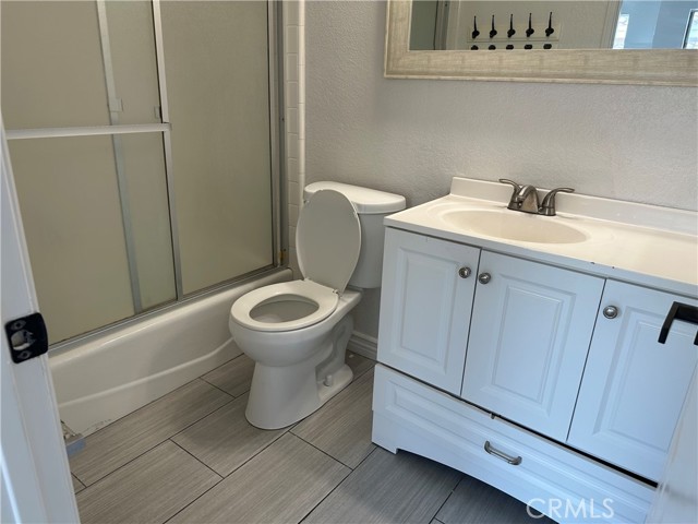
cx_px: 349
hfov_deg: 71.6
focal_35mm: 24
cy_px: 262
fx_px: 484
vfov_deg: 56.8
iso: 80
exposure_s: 1/120
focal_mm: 6.86
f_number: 1.78
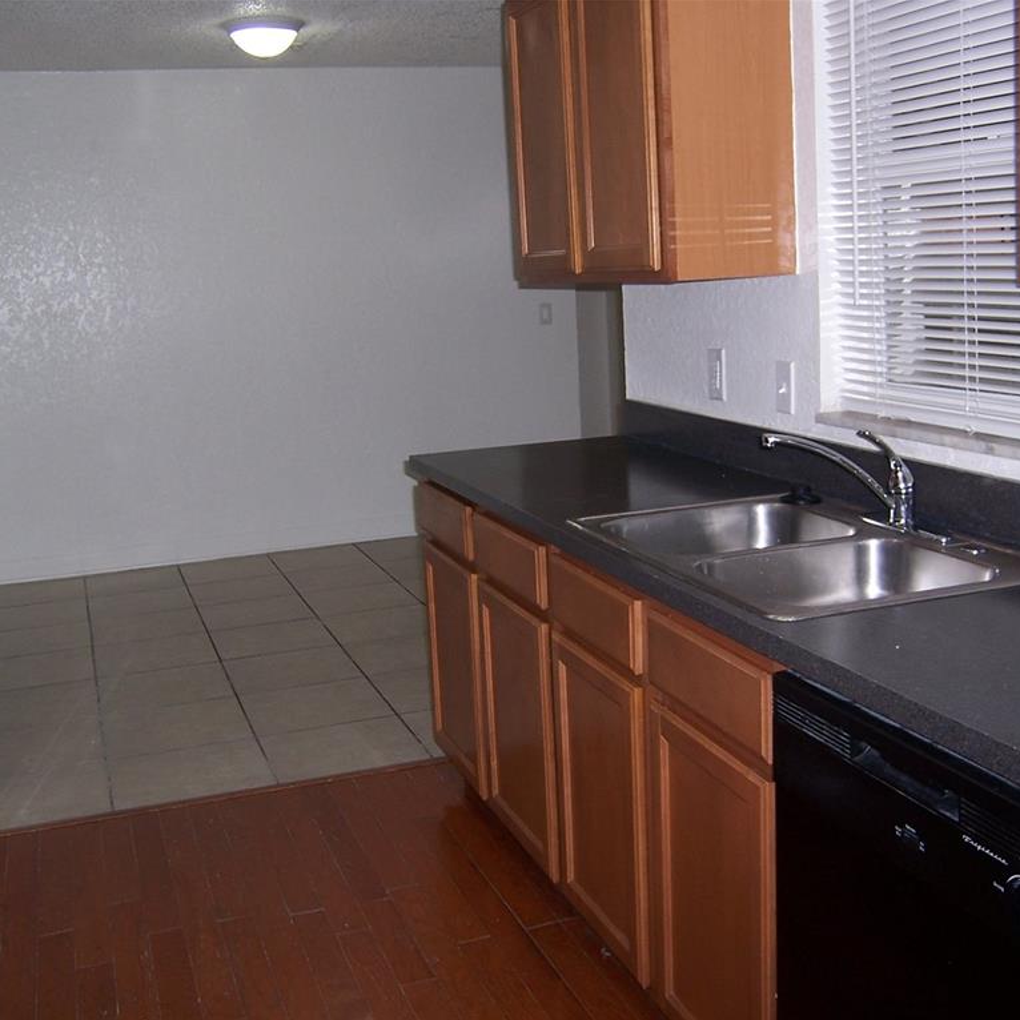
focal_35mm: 39
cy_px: 510
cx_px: 522
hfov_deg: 42.8
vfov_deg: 42.8
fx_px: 1300
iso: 80
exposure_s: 1/60
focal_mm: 5.5
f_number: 2.8
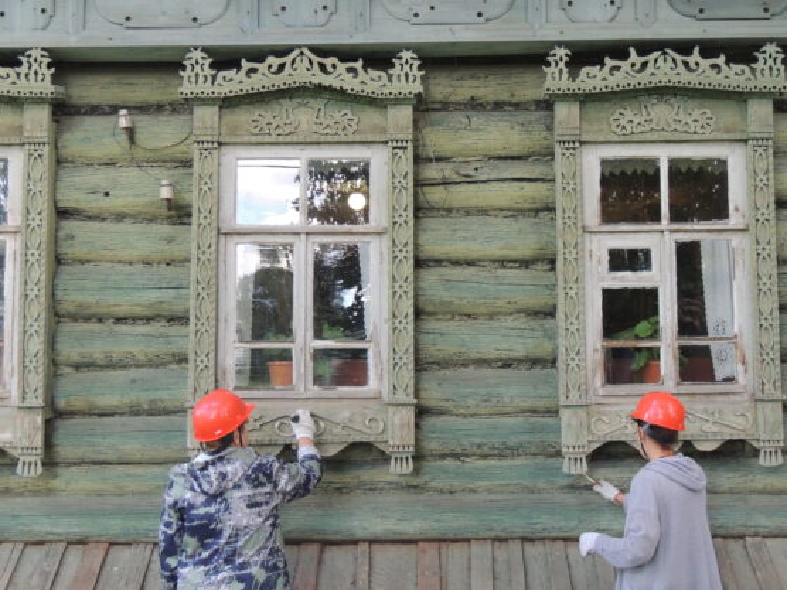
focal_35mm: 51
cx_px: 466
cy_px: 282
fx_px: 1159
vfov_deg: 28.6
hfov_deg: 37.4
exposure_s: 1/125
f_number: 3.4
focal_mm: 7.6
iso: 400
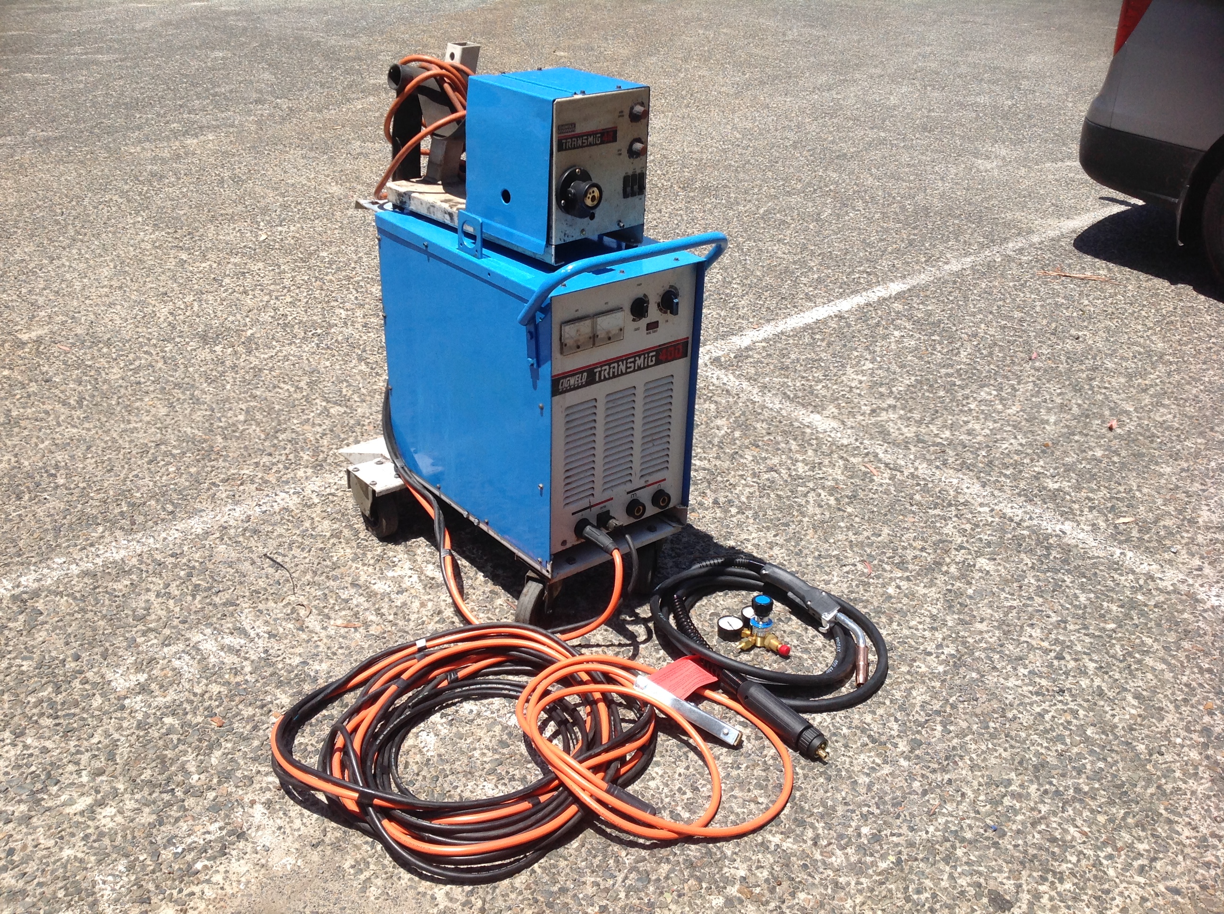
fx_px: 1236
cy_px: 457
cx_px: 612
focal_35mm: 35
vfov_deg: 40.6
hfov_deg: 52.7
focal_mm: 4.28
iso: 50
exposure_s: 1/2016
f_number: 2.4
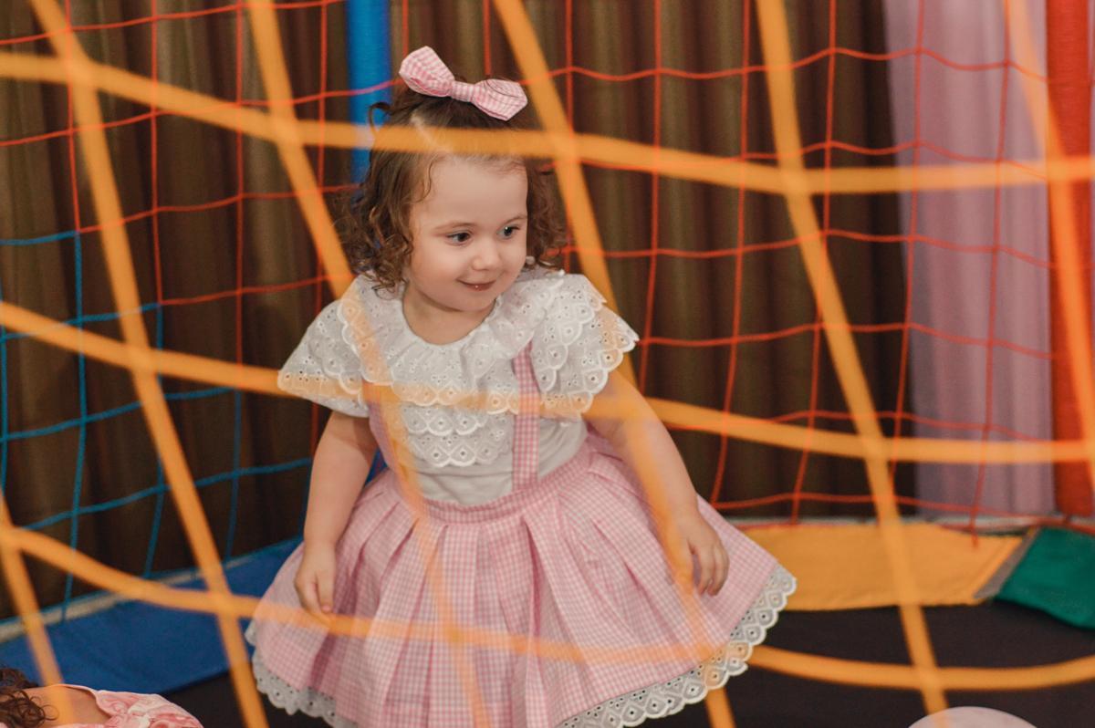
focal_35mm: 75
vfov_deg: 18.2
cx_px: 548
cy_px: 364
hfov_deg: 27.0
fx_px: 2279
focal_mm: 50
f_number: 2.5
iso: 800
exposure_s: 1/125
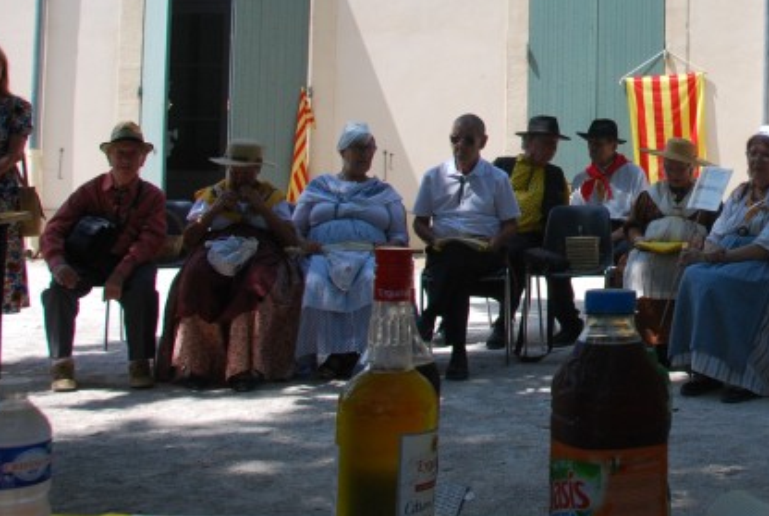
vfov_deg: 23.0
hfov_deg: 31.7
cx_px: 772
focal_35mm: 58
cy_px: 81
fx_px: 1241
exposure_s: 1/400
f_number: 10
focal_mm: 18
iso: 400
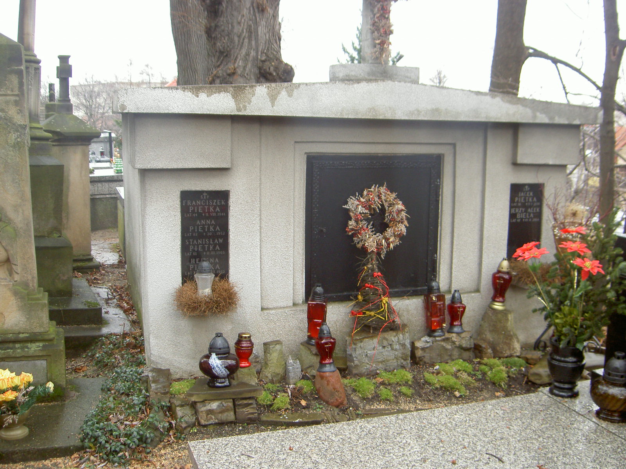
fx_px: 705
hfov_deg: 47.9
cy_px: 234
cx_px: 313
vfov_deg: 36.8
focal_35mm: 39
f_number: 2.8
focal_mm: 8
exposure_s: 1/60
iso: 100
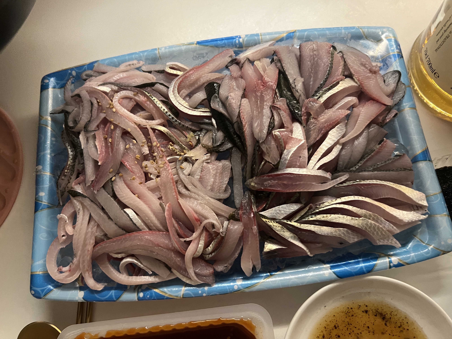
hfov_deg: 67.3
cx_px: 226
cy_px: 170
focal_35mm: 26
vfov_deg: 53.1
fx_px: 339
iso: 400
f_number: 1.5
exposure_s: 1/60
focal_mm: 5.7
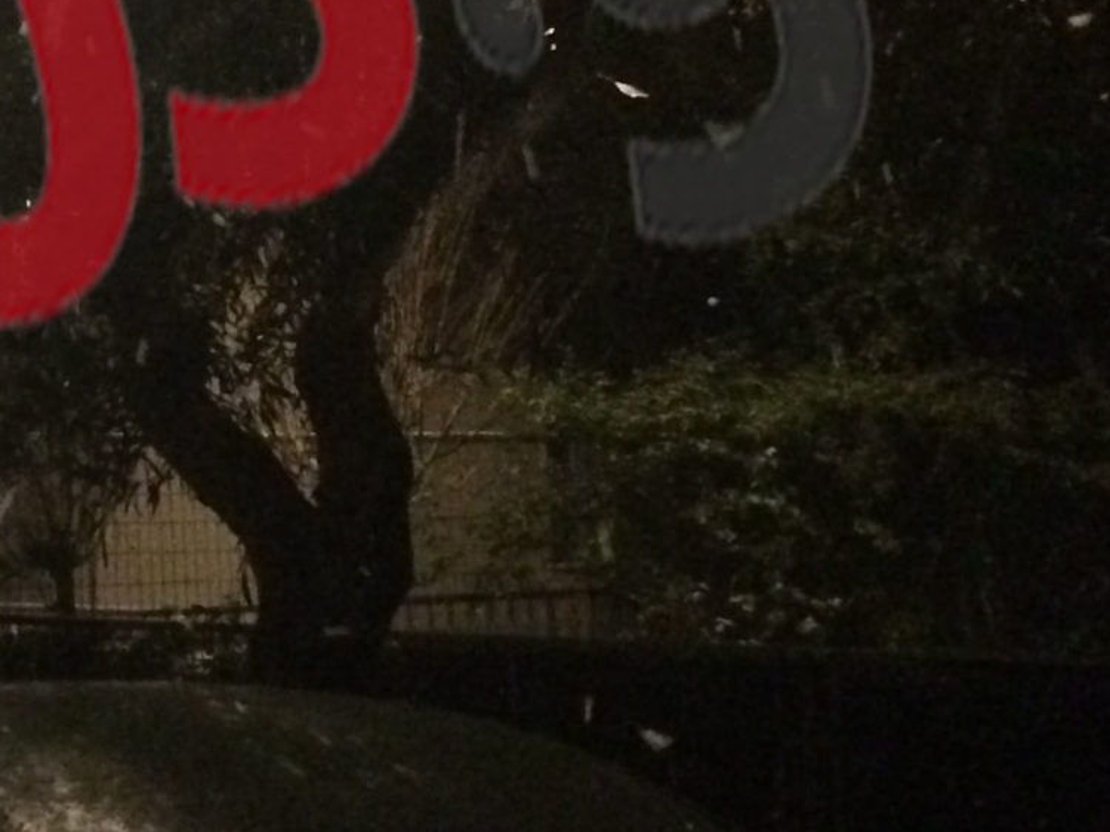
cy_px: 87
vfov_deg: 14.8
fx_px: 3174
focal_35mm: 99
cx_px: -12
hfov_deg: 19.3
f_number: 2.2
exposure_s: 1/15
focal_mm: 4.15
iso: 640
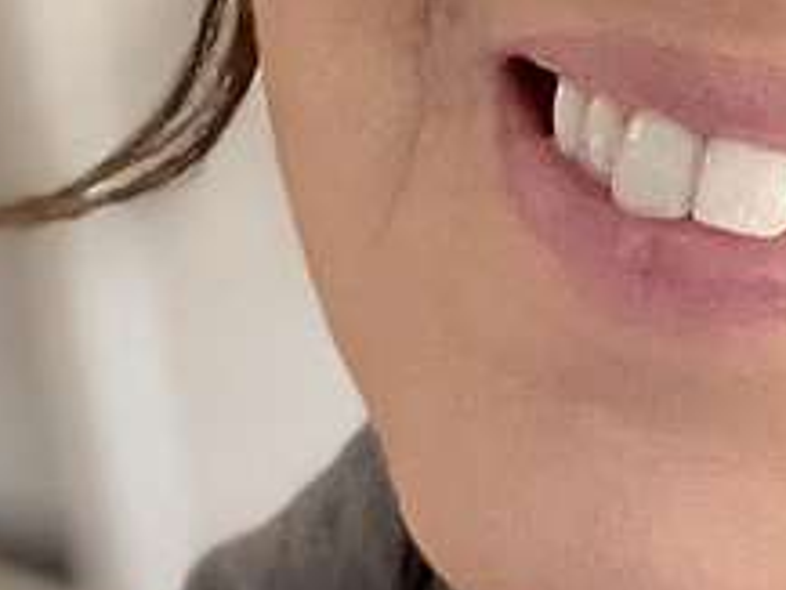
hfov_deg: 9.7
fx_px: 4521
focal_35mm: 199
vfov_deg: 7.4
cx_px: 1101
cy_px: -69
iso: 200
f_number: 2.2
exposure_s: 1/33
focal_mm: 2.71
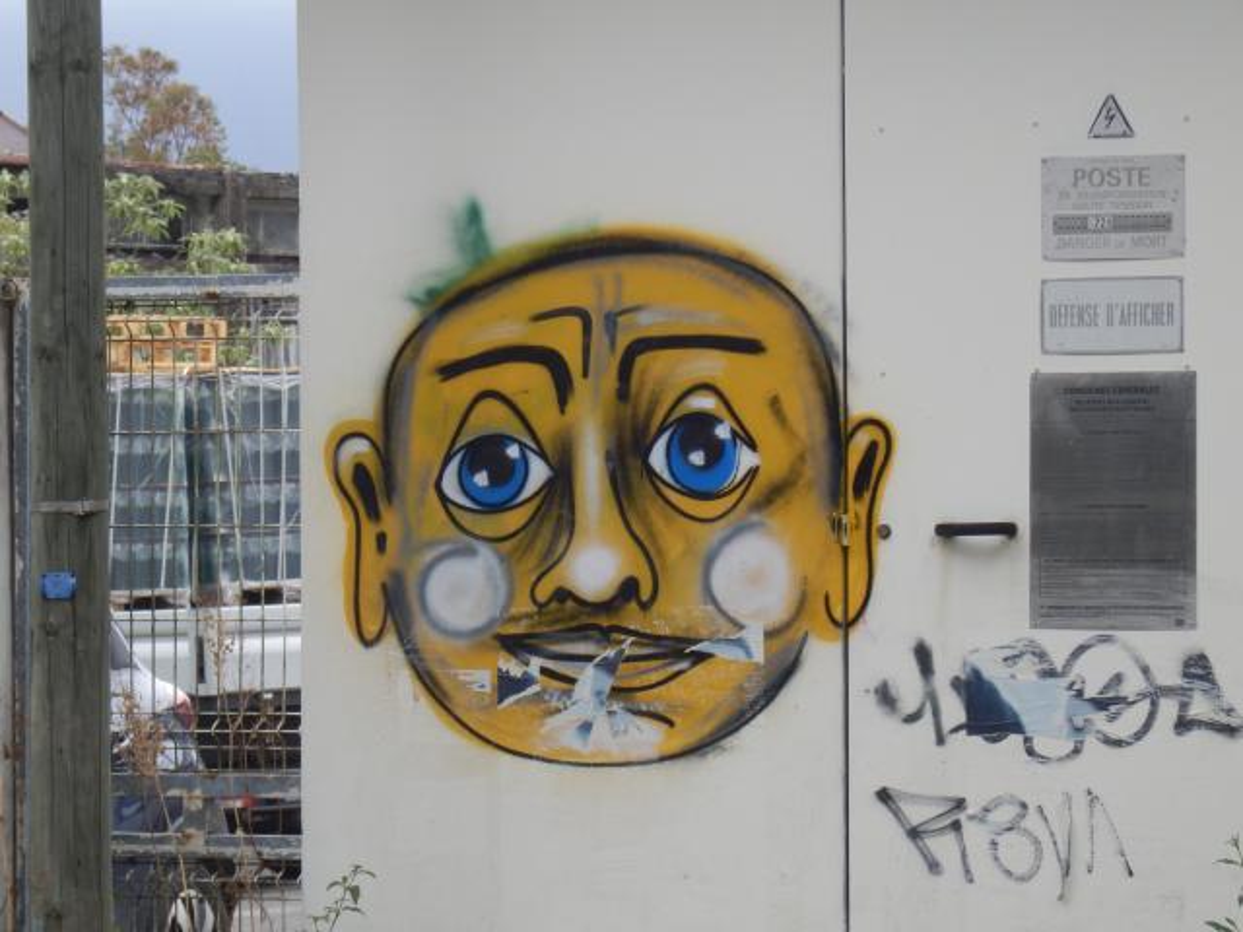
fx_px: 6643
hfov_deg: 10.7
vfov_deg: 8.0
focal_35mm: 185
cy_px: 466
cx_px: 622
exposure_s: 1/160
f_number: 5.8
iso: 100
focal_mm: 33.2
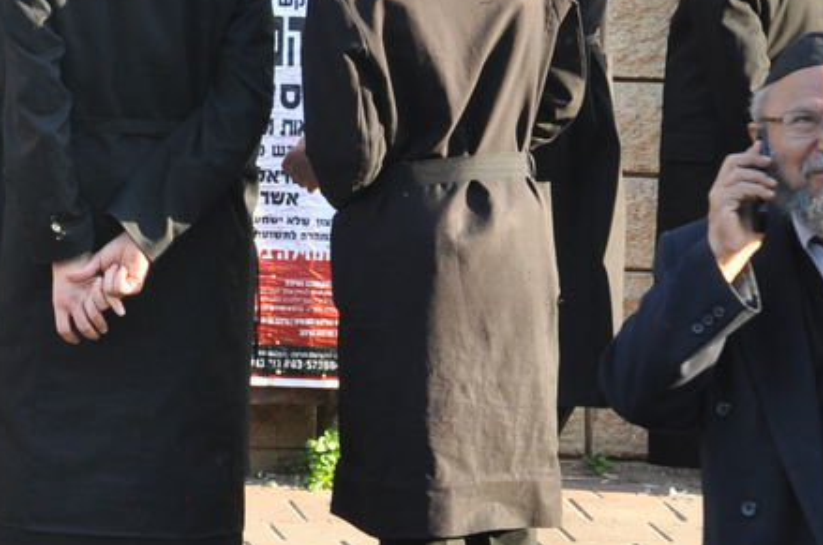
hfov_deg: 10.1
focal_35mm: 201
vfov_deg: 6.7
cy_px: -177
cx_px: -242
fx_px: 4587
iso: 320
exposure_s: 1/80
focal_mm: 42
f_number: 8
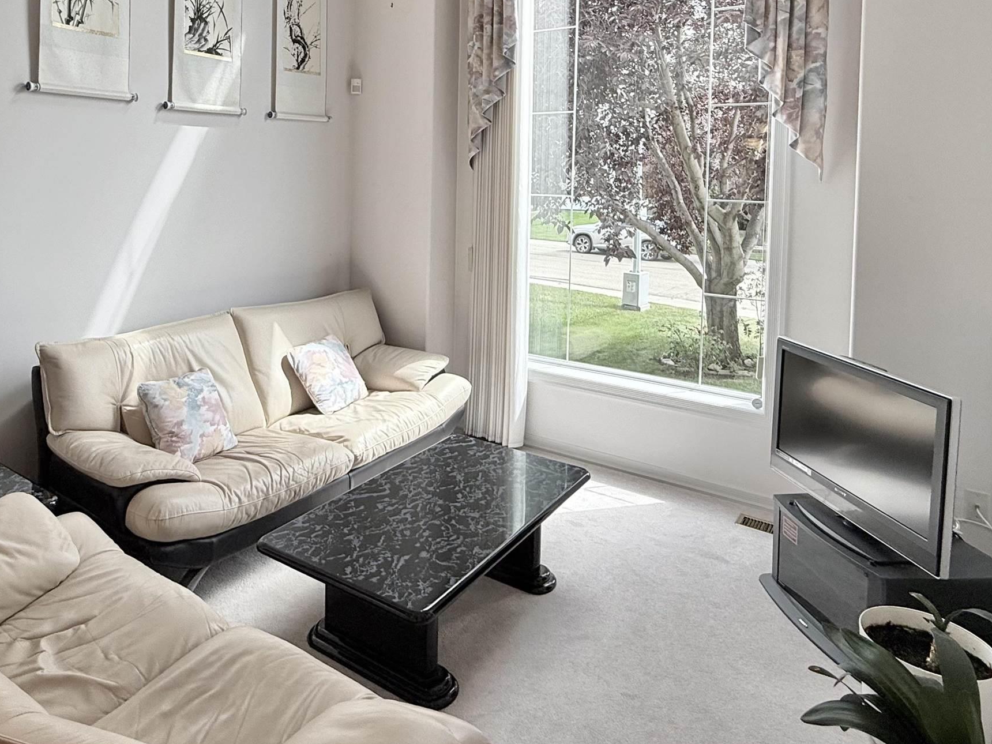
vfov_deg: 52.8
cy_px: 198
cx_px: 400
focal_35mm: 25
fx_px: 716
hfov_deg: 68.7
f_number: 2.2
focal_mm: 2.22
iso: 50
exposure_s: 1/316
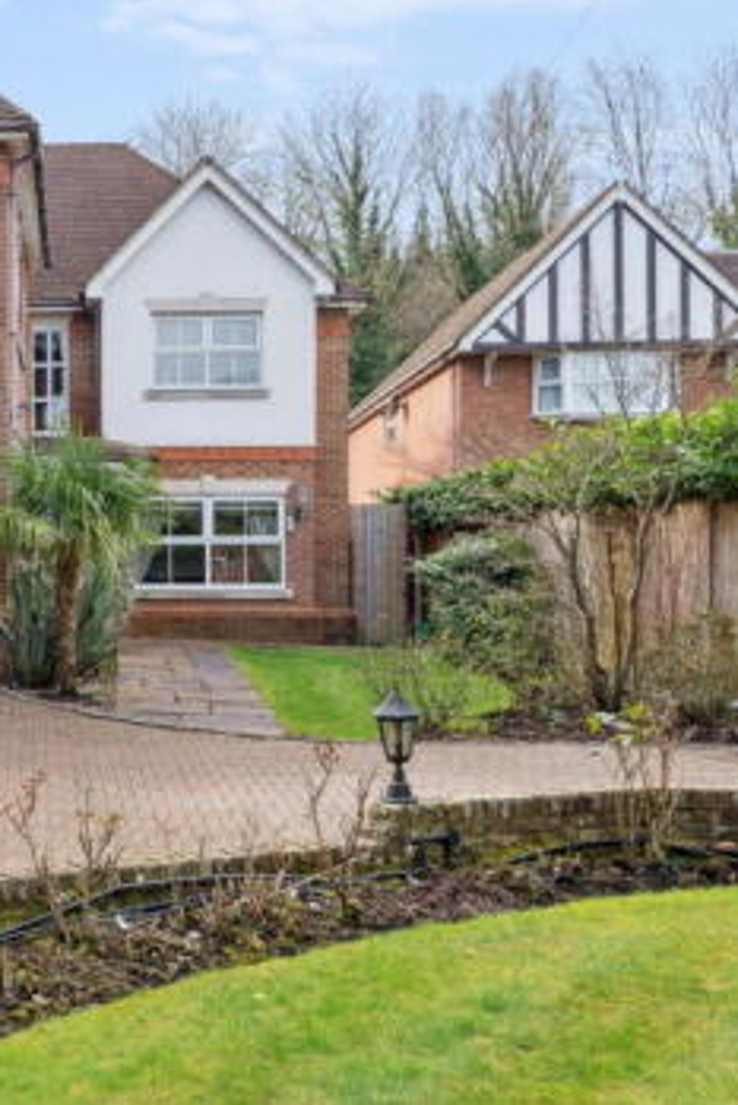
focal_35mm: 45
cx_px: -5
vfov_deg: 43.3
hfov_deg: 28.1
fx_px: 1382
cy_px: 420
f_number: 11
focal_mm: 24
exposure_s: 1/200
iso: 640
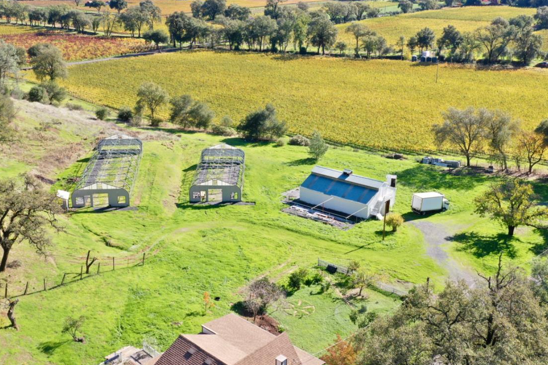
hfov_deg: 50.6
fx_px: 578
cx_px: 245
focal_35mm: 38
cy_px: 174
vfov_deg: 35.0
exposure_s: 1/120
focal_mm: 10.26
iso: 100
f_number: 6.3
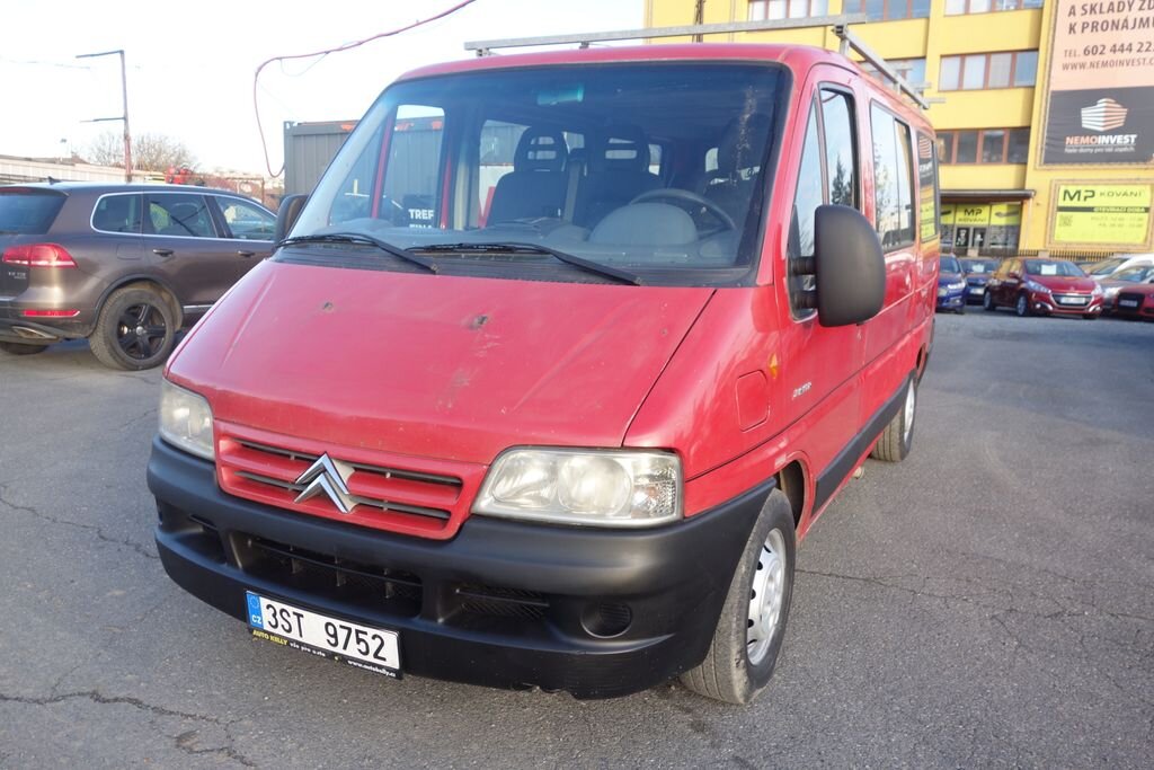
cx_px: 577
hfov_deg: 65.5
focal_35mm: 28
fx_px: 898
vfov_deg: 46.4
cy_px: 385
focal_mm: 10.4
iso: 125
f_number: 3.5
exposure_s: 1/100
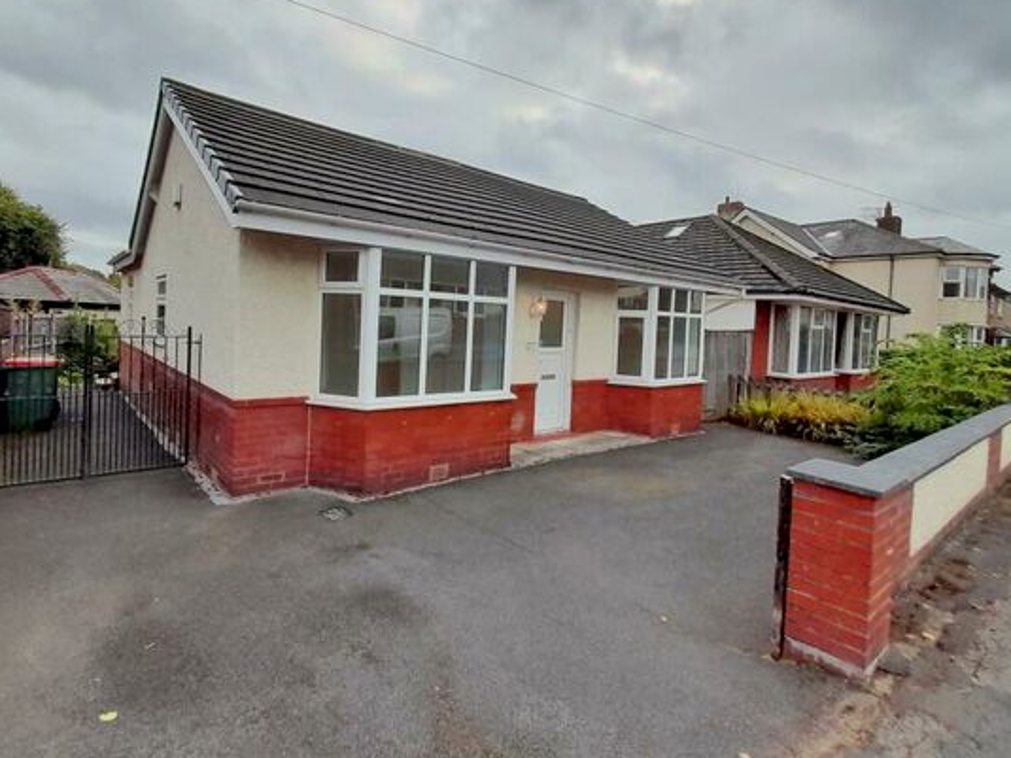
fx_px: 496
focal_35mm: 17
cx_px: 478
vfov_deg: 74.2
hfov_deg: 91.0
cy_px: 320
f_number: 2.2
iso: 40
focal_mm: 1.42
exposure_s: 1/1014
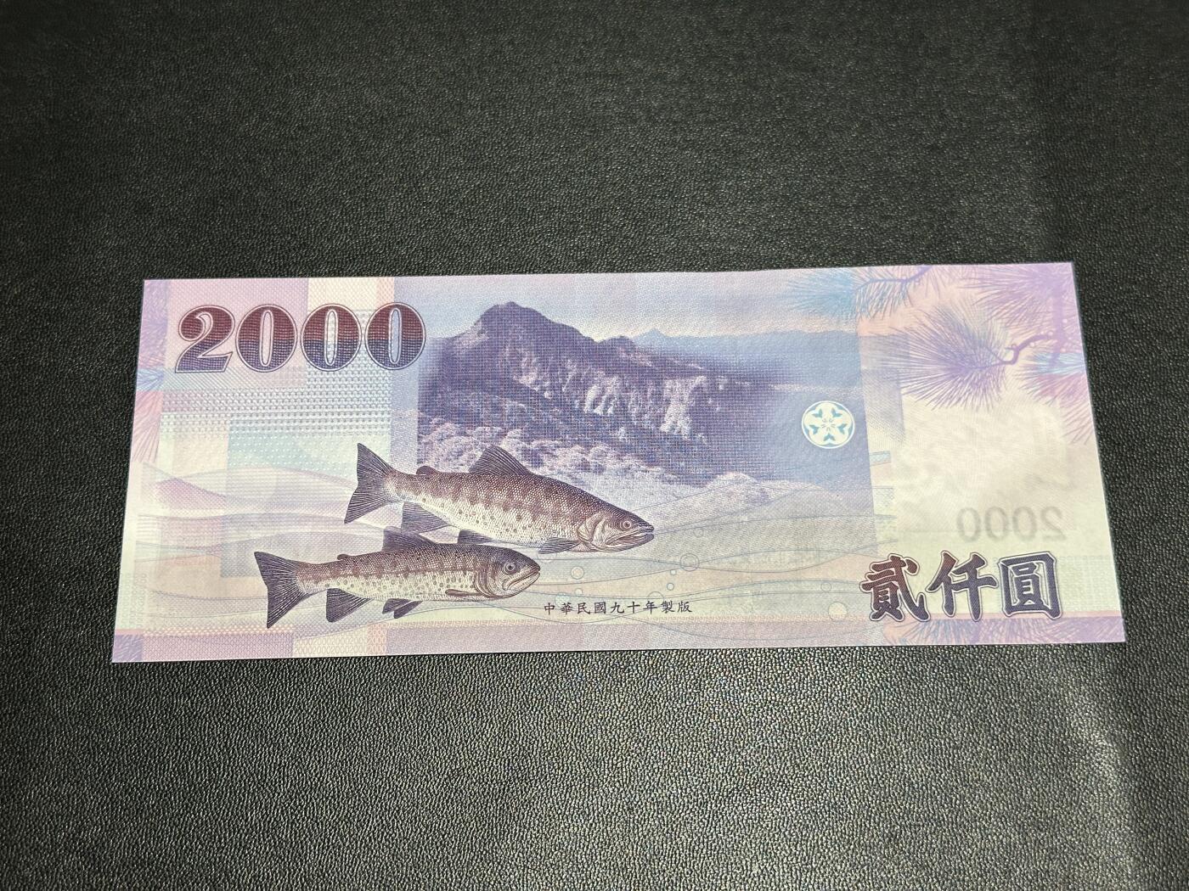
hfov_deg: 39.7
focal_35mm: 48
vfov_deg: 30.3
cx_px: 594
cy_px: 446
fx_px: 1649
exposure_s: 1/50
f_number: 1.78
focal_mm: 6.86
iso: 100
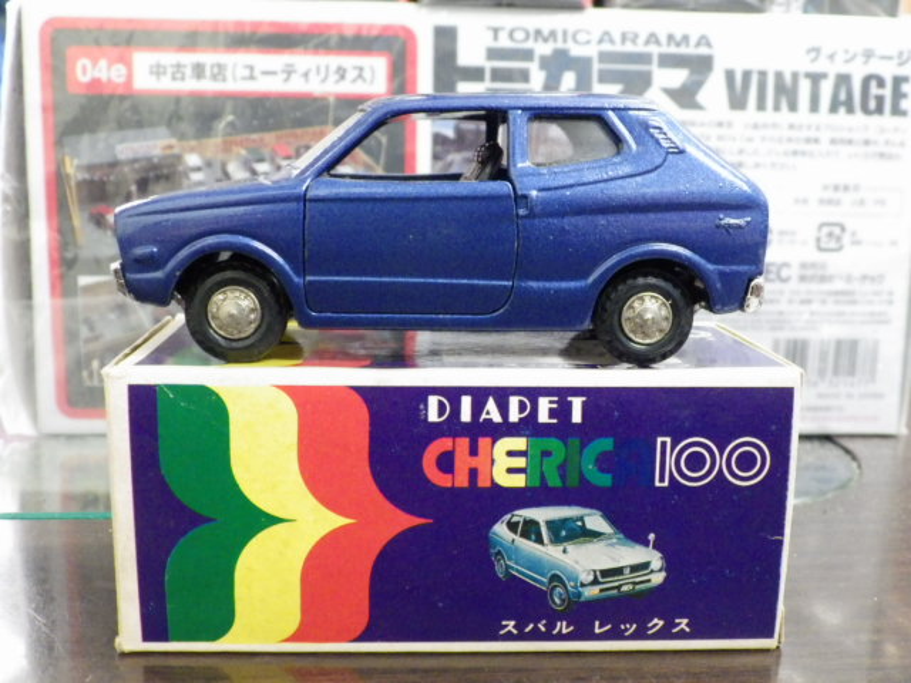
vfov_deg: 35.1
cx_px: 456
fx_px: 1079
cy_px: 342
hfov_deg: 45.8
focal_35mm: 41
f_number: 3.6
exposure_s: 1/25
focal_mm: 7.4
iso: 1250
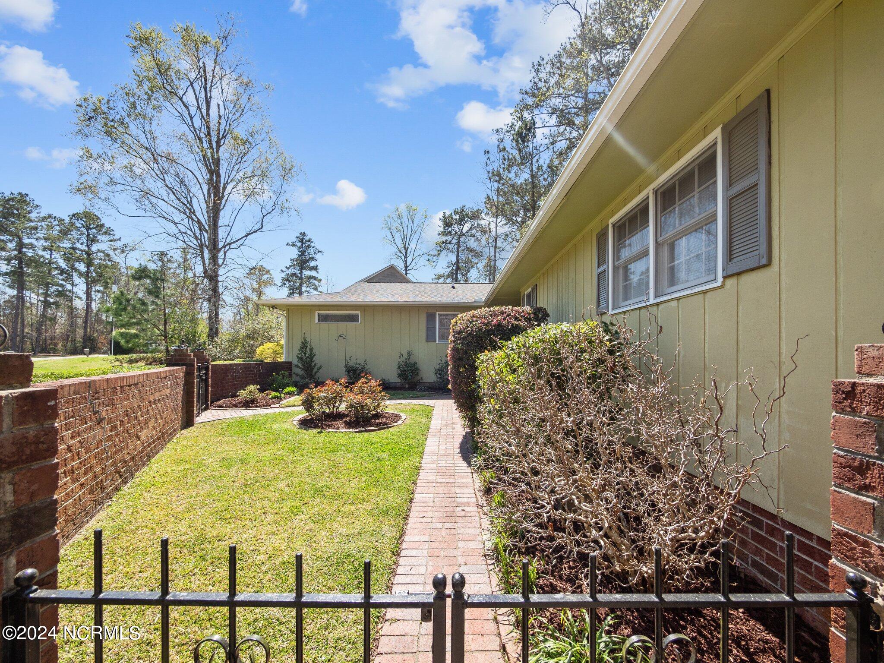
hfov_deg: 102.1
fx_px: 358
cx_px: 442
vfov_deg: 85.7
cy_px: 332
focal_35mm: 14
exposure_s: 1/640
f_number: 5.6
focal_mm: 7
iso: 200
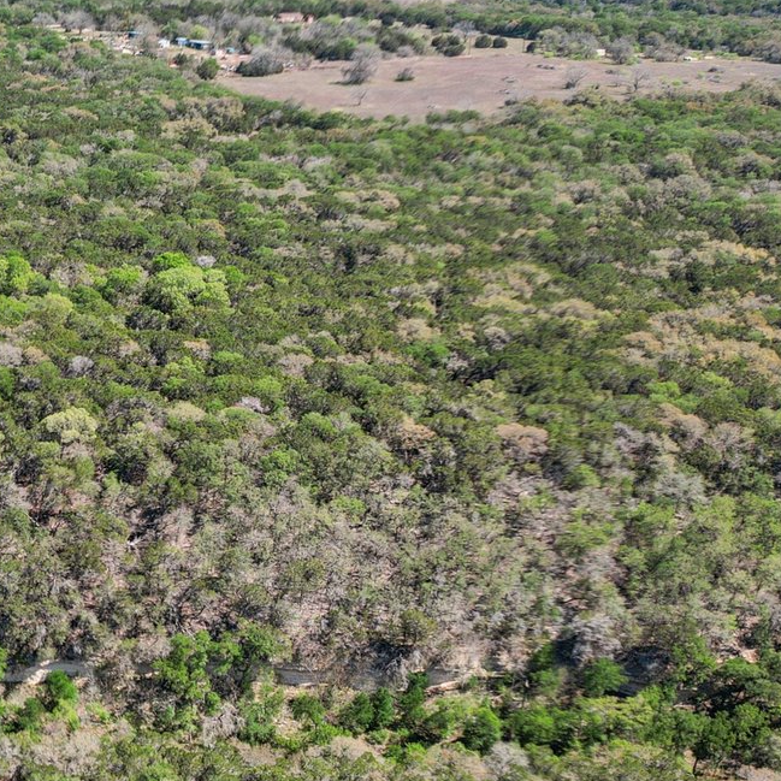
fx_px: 1506
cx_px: -112
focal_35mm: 59
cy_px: 546
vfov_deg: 28.8
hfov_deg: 26.4
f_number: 2.8
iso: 100
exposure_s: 1/1500
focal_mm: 8.4
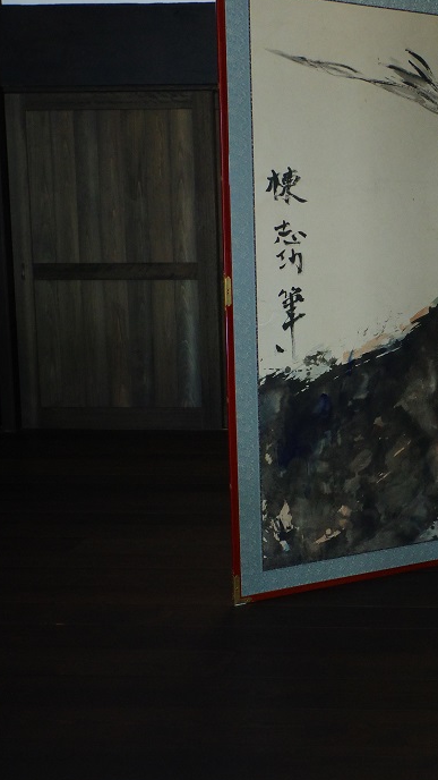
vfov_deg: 48.2
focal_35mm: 42
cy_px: 339
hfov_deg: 26.7
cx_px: 446
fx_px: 867
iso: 3200
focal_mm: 15
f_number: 8
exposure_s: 1/30
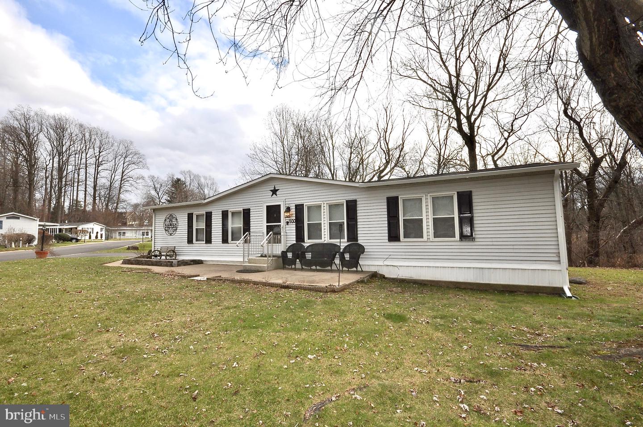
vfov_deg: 71.9
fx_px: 294
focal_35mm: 16
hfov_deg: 95.1
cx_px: 322
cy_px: 214
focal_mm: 11
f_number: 16
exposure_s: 1/200
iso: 400
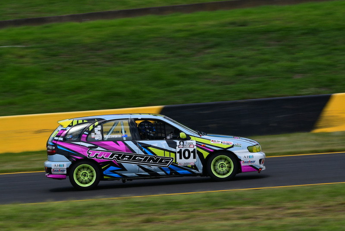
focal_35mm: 360
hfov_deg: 5.7
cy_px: 116
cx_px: 172
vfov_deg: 3.8
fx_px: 3451
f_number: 13
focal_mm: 240
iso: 200
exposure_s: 1/320
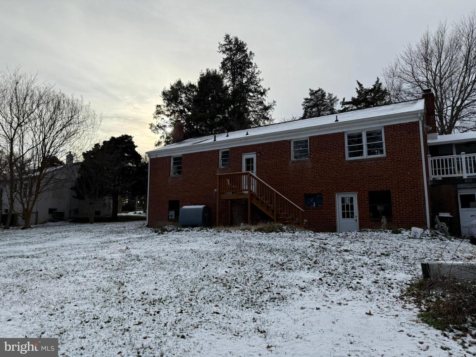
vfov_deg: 56.8
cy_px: 178
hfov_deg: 71.6
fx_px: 330
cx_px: 238
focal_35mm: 24
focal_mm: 6.76
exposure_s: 1/6173
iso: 100
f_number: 1.78
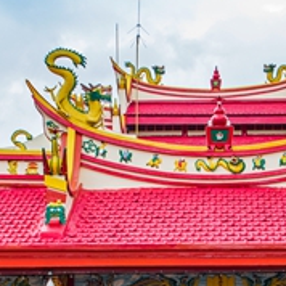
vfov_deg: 13.5
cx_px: 214
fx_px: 1159
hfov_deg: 14.0
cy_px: 388
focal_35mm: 124
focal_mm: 24
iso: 200
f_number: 8
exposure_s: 1/100
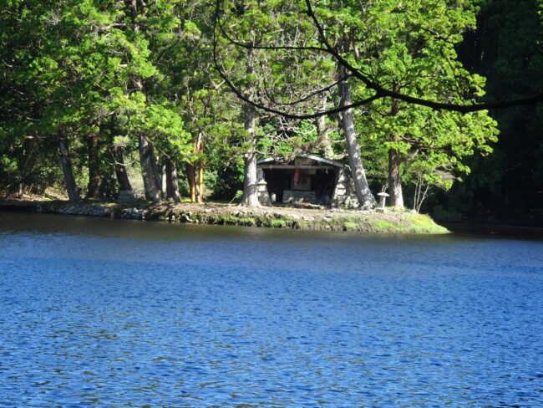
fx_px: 1648
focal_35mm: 105
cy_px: 204
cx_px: 272
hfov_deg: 18.7
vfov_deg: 14.1
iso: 125
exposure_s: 1/125
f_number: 5
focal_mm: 17.97
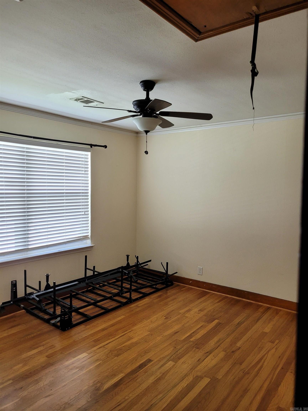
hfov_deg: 53.1
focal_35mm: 26
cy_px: 206
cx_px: 154
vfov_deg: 67.3
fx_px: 308
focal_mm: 5.4
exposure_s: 1/120
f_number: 1.8
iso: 200
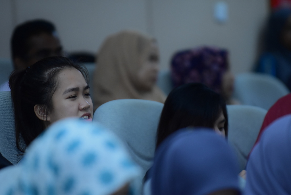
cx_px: 146
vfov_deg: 4.6
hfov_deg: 6.9
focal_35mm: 300
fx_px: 2427
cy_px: 98
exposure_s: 1/160
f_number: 2.8
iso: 2000
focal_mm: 200
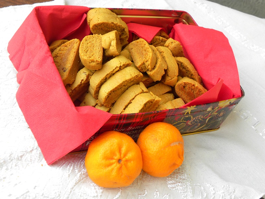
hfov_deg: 36.8
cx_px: 132
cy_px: 100
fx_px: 398
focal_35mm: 52
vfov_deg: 28.0
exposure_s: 1/95
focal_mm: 9.2
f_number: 3.5
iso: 64
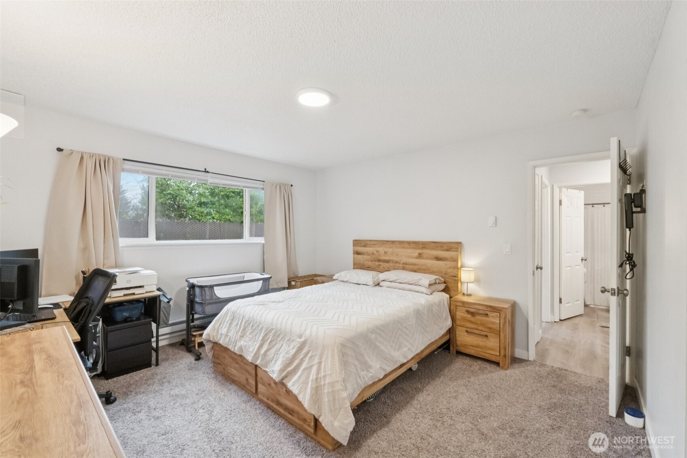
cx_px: 344
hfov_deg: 100.4
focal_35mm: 15
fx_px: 286
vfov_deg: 77.3
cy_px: 229
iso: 1600
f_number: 9
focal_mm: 10
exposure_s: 1/30
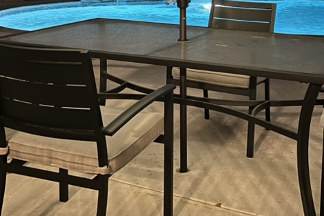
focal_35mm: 59
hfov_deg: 33.9
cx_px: 184
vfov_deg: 21.7
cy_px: -26
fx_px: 531
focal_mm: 5.1
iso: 640
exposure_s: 1/12
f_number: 1.6
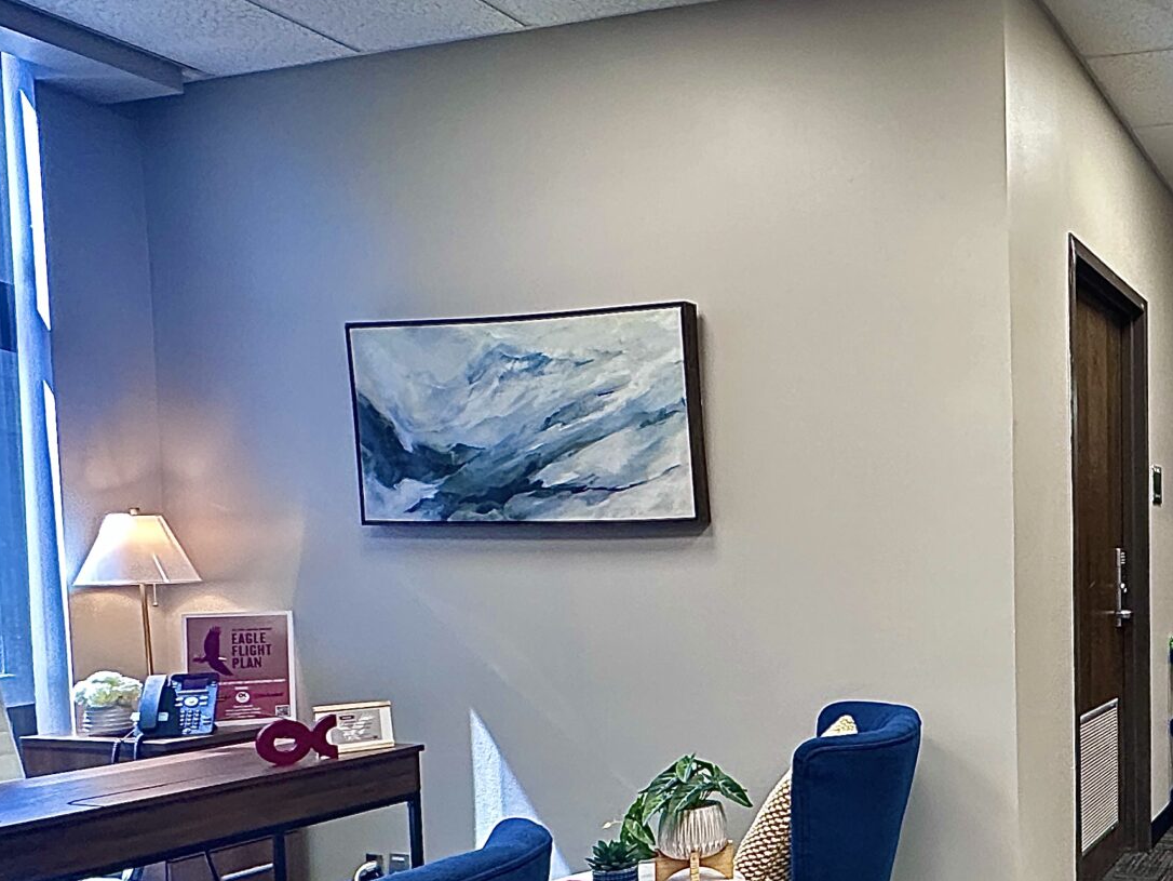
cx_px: 1122
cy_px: 605
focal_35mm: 33
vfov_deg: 42.2
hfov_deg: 47.7
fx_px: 1118
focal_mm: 2.22
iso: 250
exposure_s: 1/120
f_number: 2.2
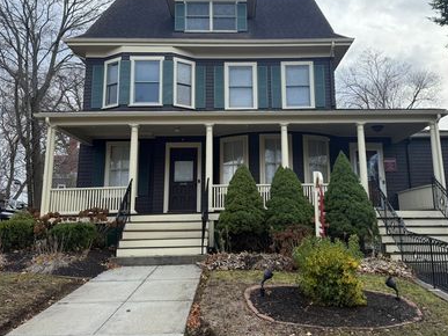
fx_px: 401
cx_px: 249
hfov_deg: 58.2
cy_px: 149
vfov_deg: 45.3
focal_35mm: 31
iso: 100
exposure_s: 1/1361
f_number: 1.78
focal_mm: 6.76
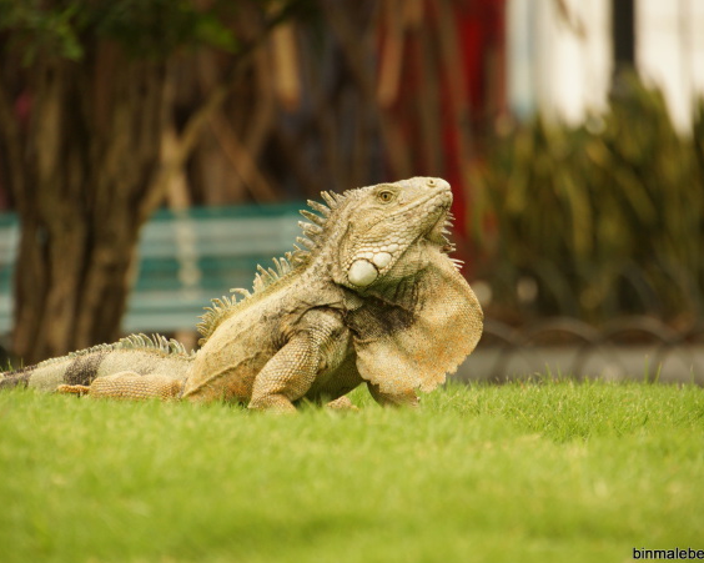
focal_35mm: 349
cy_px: 290
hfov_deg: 5.5
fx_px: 7270
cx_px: 348
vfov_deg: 4.4
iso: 320
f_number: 6.3
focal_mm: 200
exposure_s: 1/320
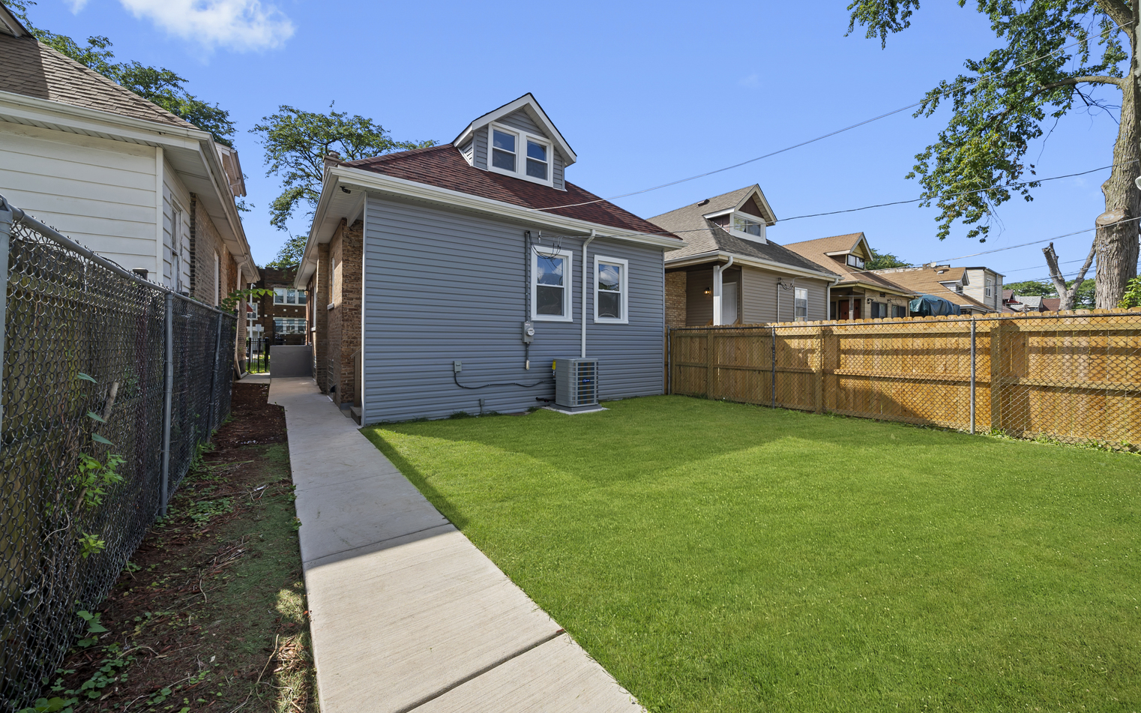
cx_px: 590
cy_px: 344
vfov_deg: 82.8
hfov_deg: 109.3
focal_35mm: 13
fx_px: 404
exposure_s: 1/125
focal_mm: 12
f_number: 9
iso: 80
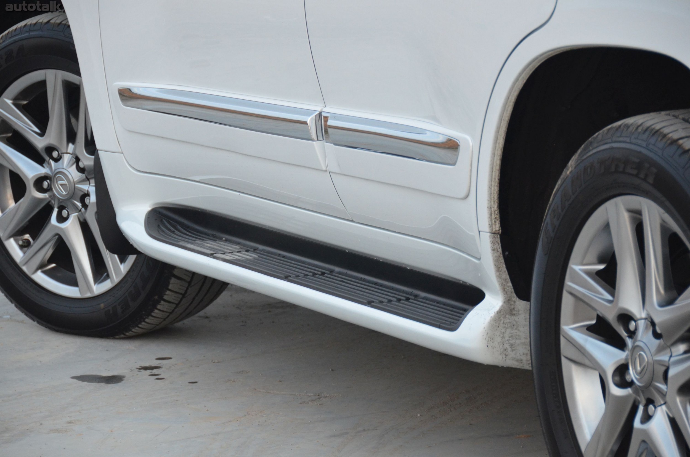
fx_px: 3213
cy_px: 228
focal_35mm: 168
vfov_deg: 8.1
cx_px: 345
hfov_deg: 12.3
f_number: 5.3
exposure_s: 1/320
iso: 1600
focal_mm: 112
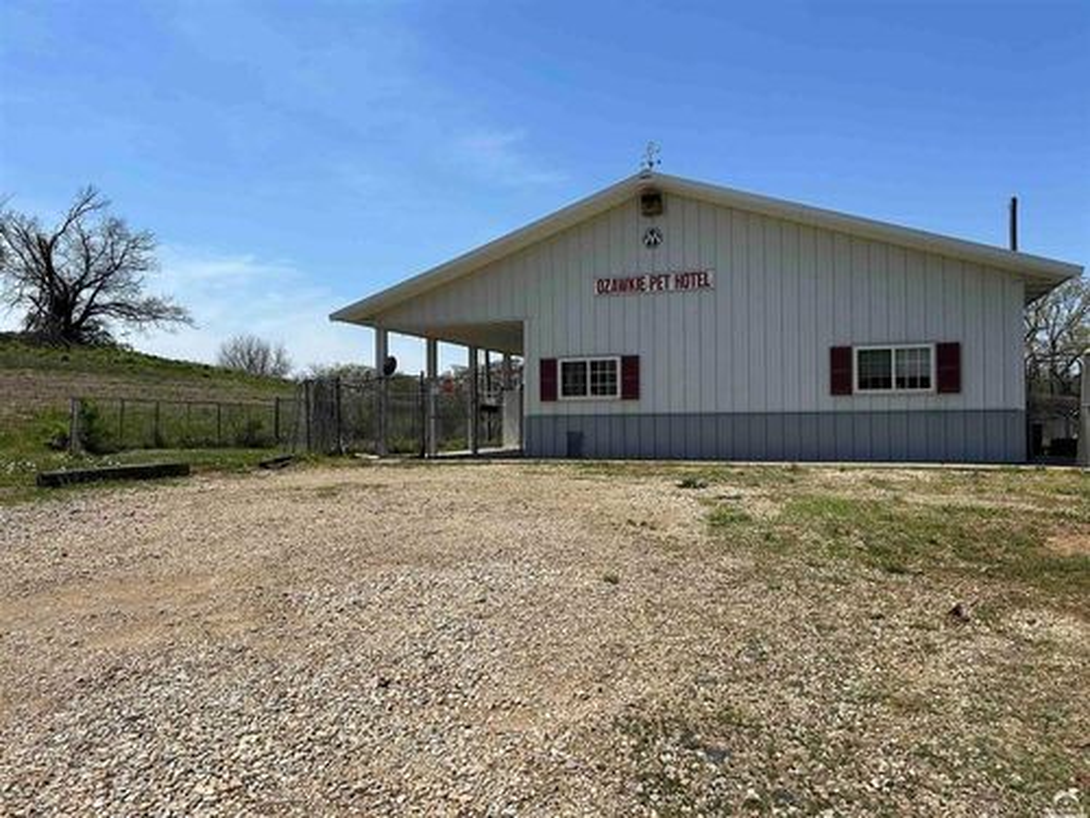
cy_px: 409
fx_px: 819
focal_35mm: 26
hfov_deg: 67.3
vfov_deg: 53.1
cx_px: 545
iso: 50
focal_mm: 5.7
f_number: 1.5
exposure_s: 1/5587
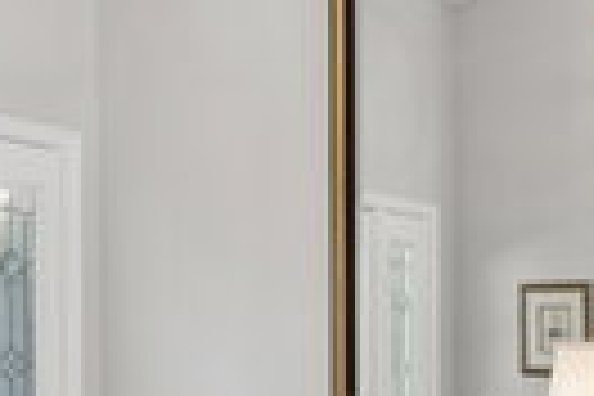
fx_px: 1023
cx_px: 369
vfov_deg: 21.2
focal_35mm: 62
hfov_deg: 32.2
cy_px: 387
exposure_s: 1/20
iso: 200
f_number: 7.1
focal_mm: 17
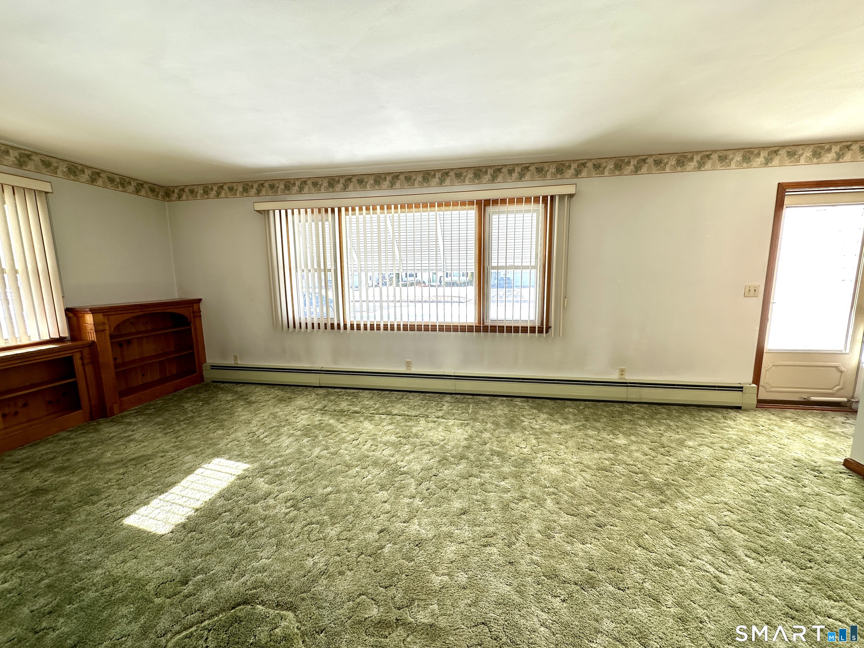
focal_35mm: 14
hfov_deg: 102.1
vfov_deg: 85.7
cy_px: 324
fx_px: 349
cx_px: 432
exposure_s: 1/99
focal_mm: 2.22
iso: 40
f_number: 2.2
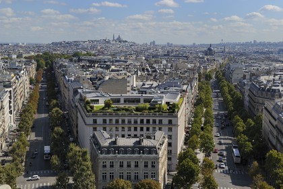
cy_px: 94
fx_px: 409
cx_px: 142
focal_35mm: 52
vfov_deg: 26.0
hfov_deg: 38.2
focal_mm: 52
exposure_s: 1/250
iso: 200
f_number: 10
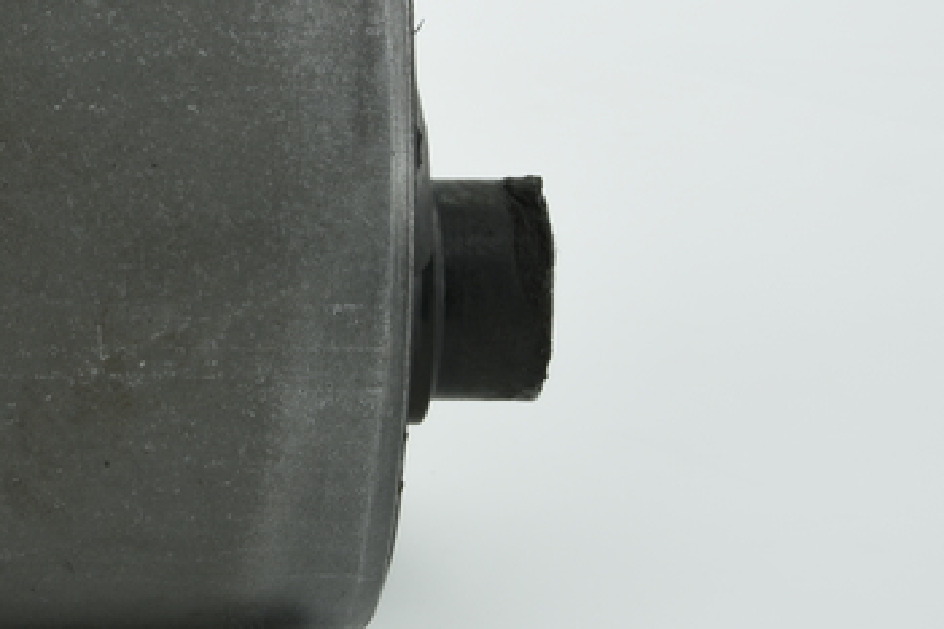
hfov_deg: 16.4
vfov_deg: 11.1
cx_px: 32
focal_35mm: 123
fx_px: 3225
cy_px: 255
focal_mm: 60
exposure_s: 1/2
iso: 64
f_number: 32
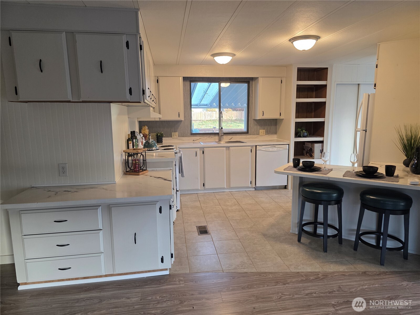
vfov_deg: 58.9
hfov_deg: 73.9
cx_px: 210
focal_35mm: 23
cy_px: 158
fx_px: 279
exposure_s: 1/120
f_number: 1.7
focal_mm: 6.3
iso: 200
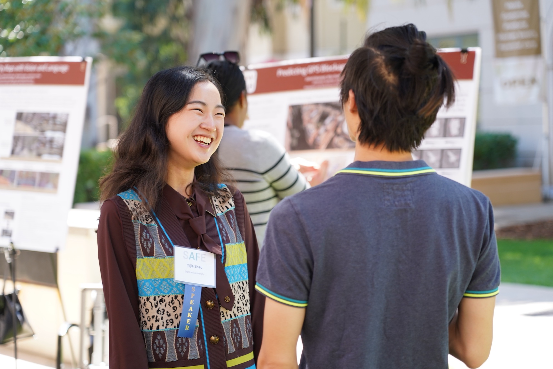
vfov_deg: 13.0
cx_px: 276
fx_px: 1613
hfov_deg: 19.5
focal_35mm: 105
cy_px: 184
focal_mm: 105
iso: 500
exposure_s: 1/200
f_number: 4
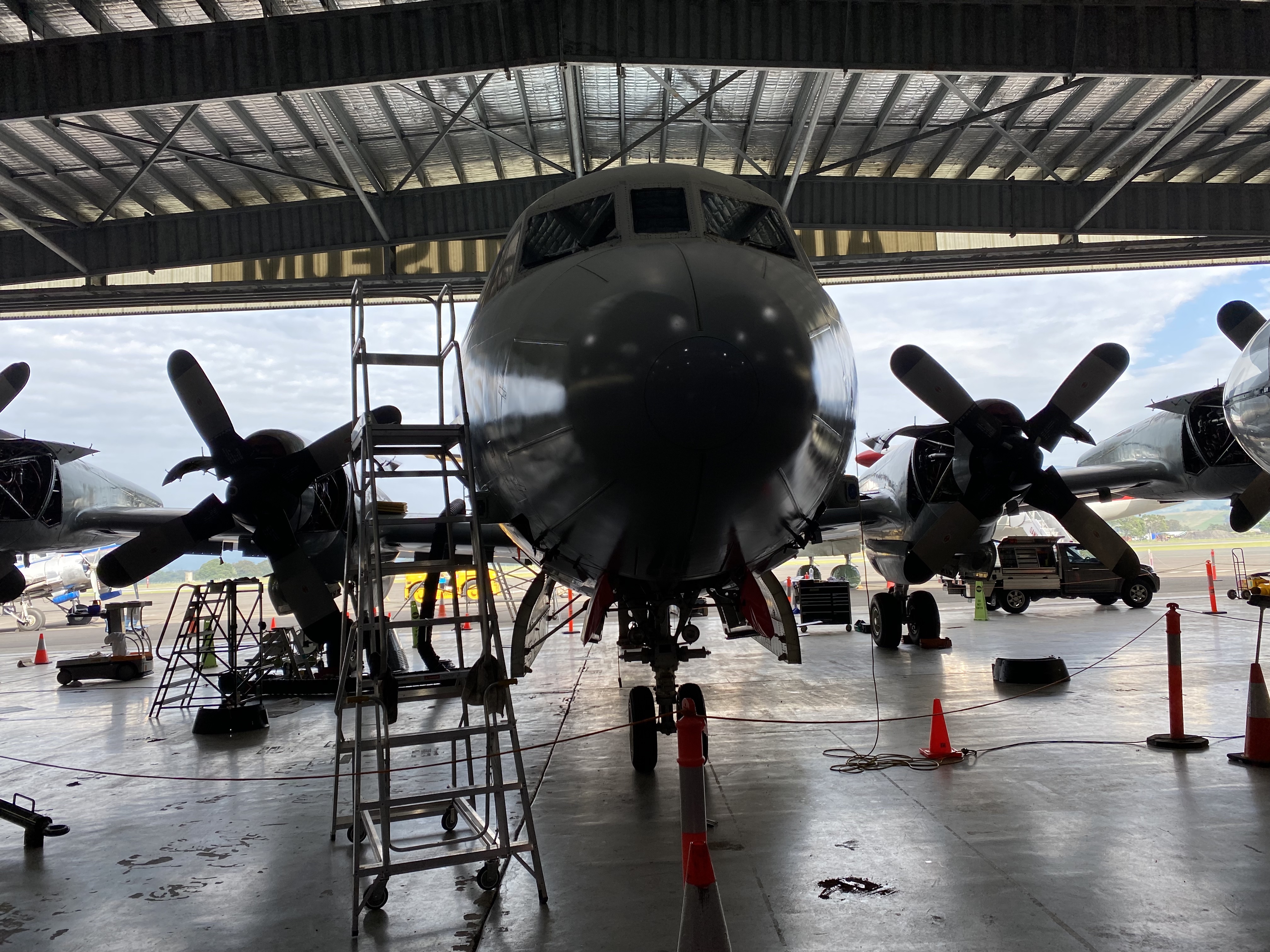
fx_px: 954
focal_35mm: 26
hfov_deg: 67.3
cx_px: 635
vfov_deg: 53.1
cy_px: 476
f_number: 1.8
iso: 32
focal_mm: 4.25
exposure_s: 1/477
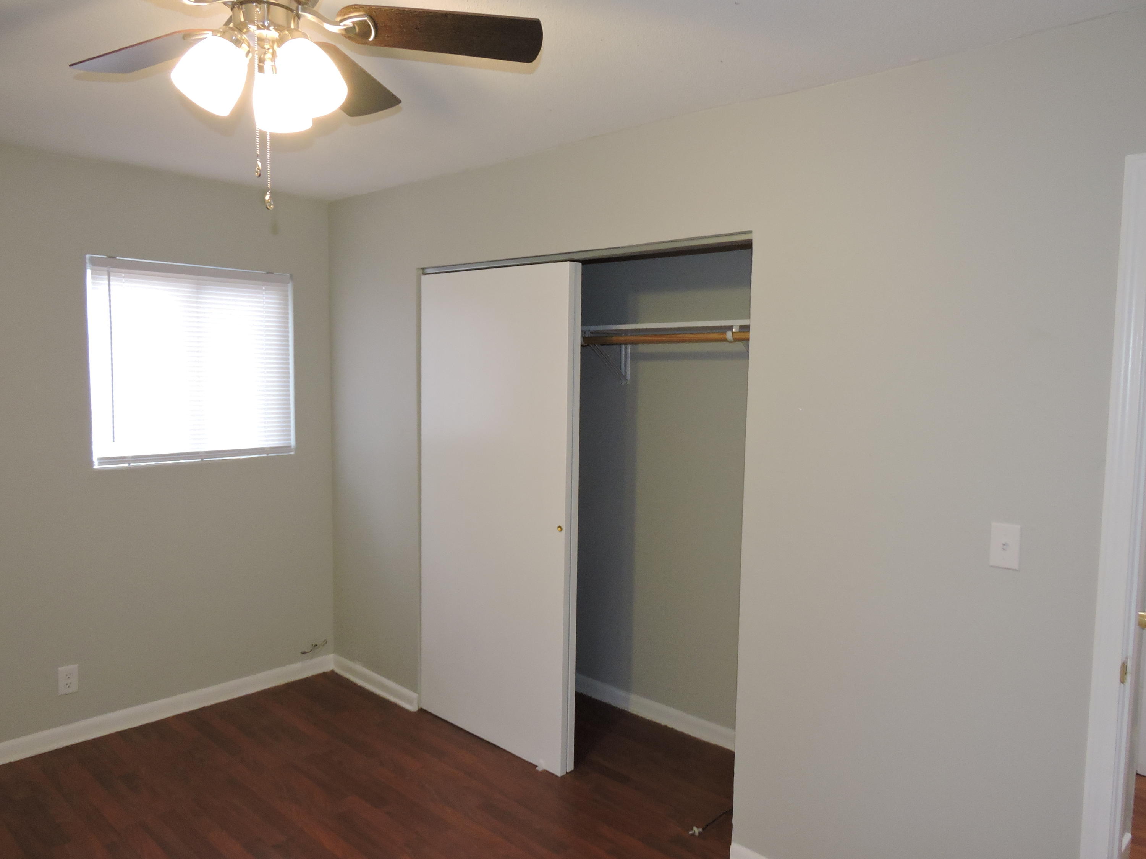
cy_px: 430
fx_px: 795
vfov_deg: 56.8
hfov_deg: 71.6
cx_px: 573
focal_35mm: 24
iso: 400
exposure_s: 1/40
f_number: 3.3
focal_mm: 4.3
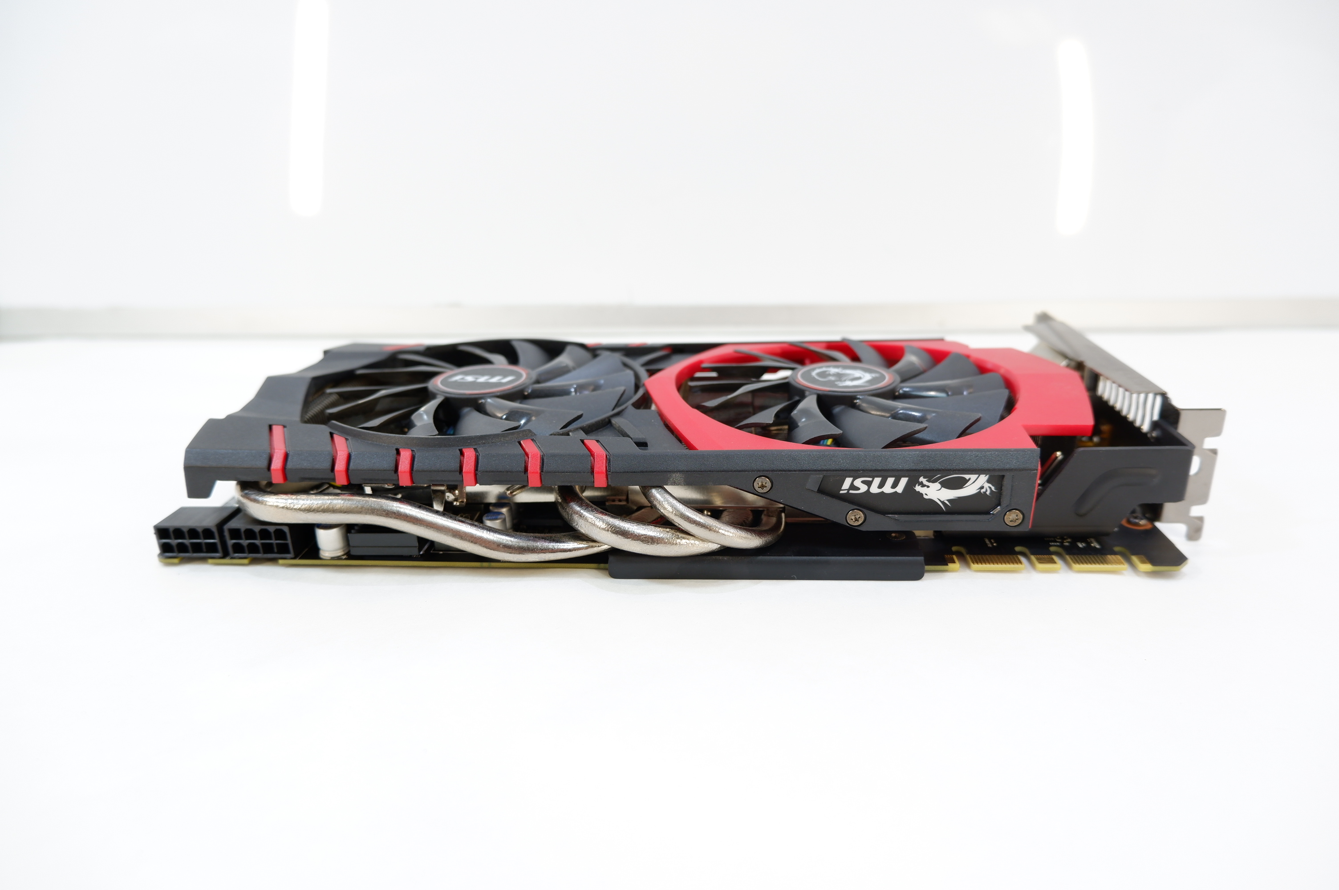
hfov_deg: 76.1
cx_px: 670
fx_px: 855
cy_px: 445
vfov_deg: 55.0
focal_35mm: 23
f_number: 3.5
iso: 200
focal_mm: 15
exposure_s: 1/70
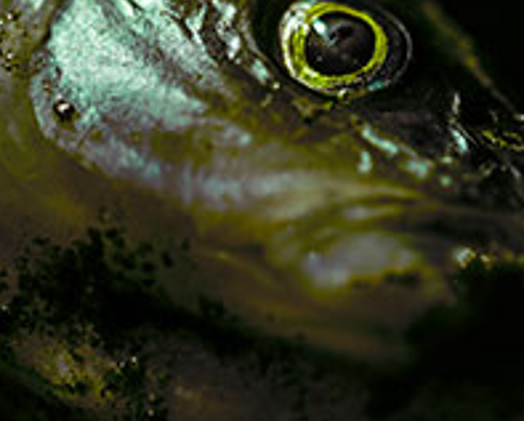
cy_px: 254
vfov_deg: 3.1
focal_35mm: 499
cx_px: 144
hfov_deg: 3.9
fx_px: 7746
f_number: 8
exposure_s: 1/250
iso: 125
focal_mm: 210
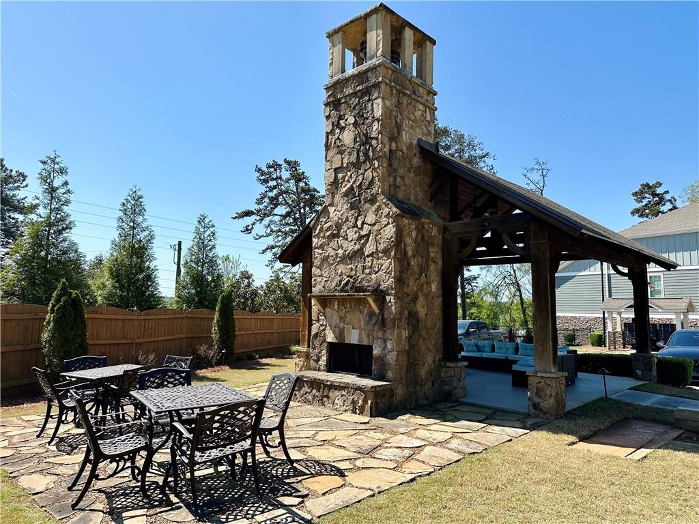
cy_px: 262
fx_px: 485
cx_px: 350
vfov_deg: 56.8
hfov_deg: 71.6
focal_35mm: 24
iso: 80
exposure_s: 1/4016
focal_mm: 6.86
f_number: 1.78
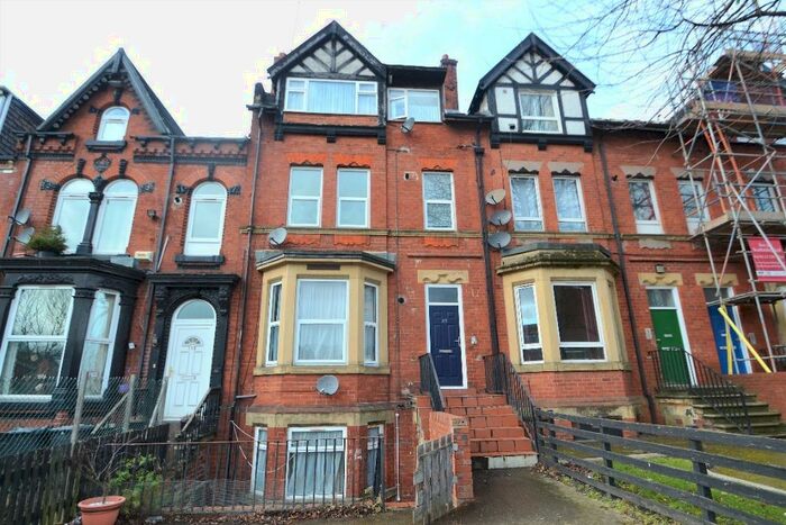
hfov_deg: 92.4
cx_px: 393
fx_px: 377
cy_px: 262
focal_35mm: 17
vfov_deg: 69.7
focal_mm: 11.5
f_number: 4
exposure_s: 1/200
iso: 100
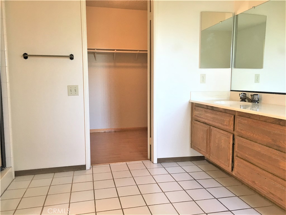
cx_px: 143
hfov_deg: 61.7
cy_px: 108
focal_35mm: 29
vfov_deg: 48.2
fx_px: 240
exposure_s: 1/30
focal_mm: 4.15
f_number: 2.2
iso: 80
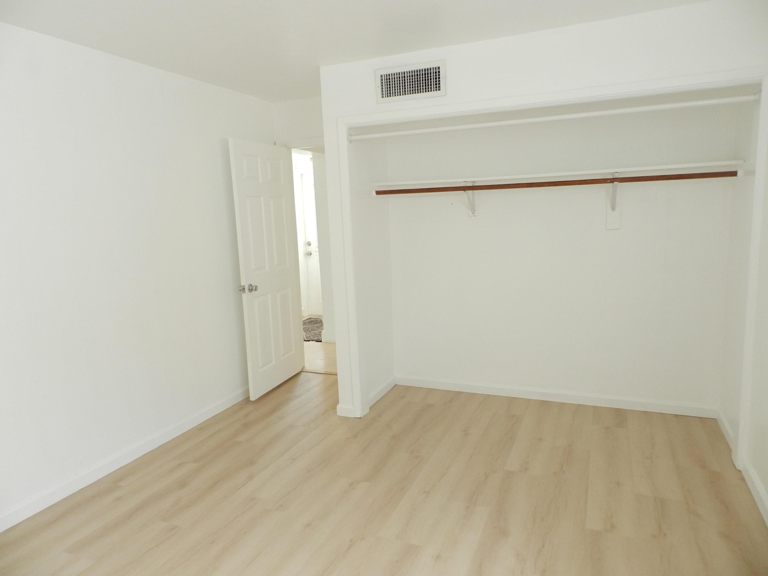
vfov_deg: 58.9
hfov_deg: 73.9
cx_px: 384
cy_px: 288
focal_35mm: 23
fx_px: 510
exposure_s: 1/30
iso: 220
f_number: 3.4
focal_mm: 4
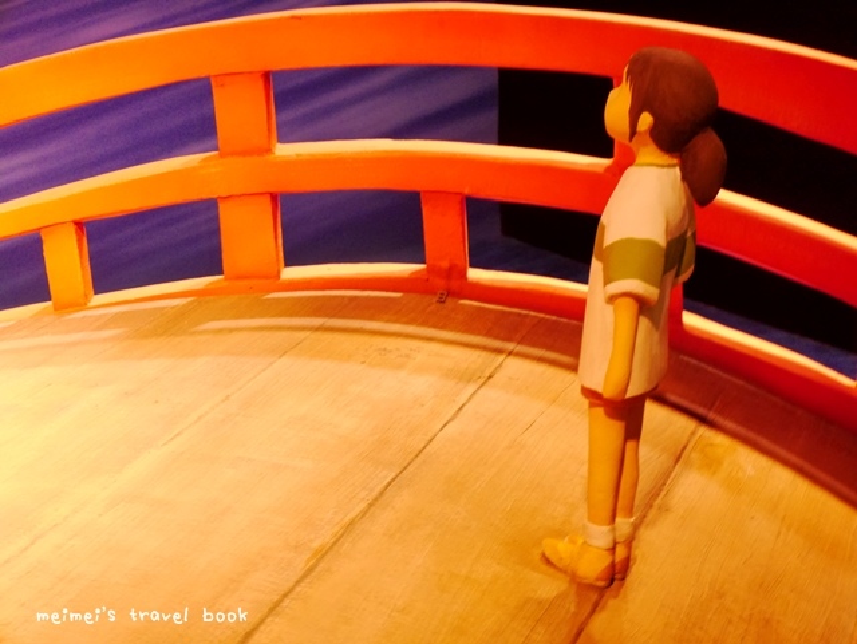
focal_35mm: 84
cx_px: 428
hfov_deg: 23.3
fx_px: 2081
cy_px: 322
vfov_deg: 17.6
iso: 1600
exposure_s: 1/5
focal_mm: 42
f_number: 5.6
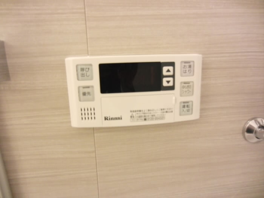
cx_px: 132
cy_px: 99
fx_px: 183
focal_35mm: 24
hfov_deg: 71.6
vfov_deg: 56.8
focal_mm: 4.3
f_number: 3.2
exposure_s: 1/15
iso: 800
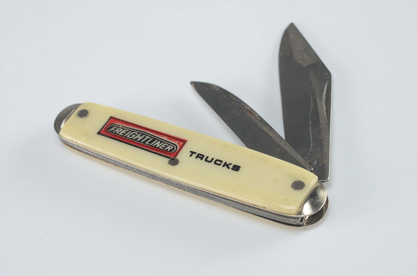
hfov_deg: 22.7
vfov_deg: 15.1
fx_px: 1040
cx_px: 208
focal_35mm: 90
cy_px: 138
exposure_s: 1/80
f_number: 11
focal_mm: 60
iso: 100
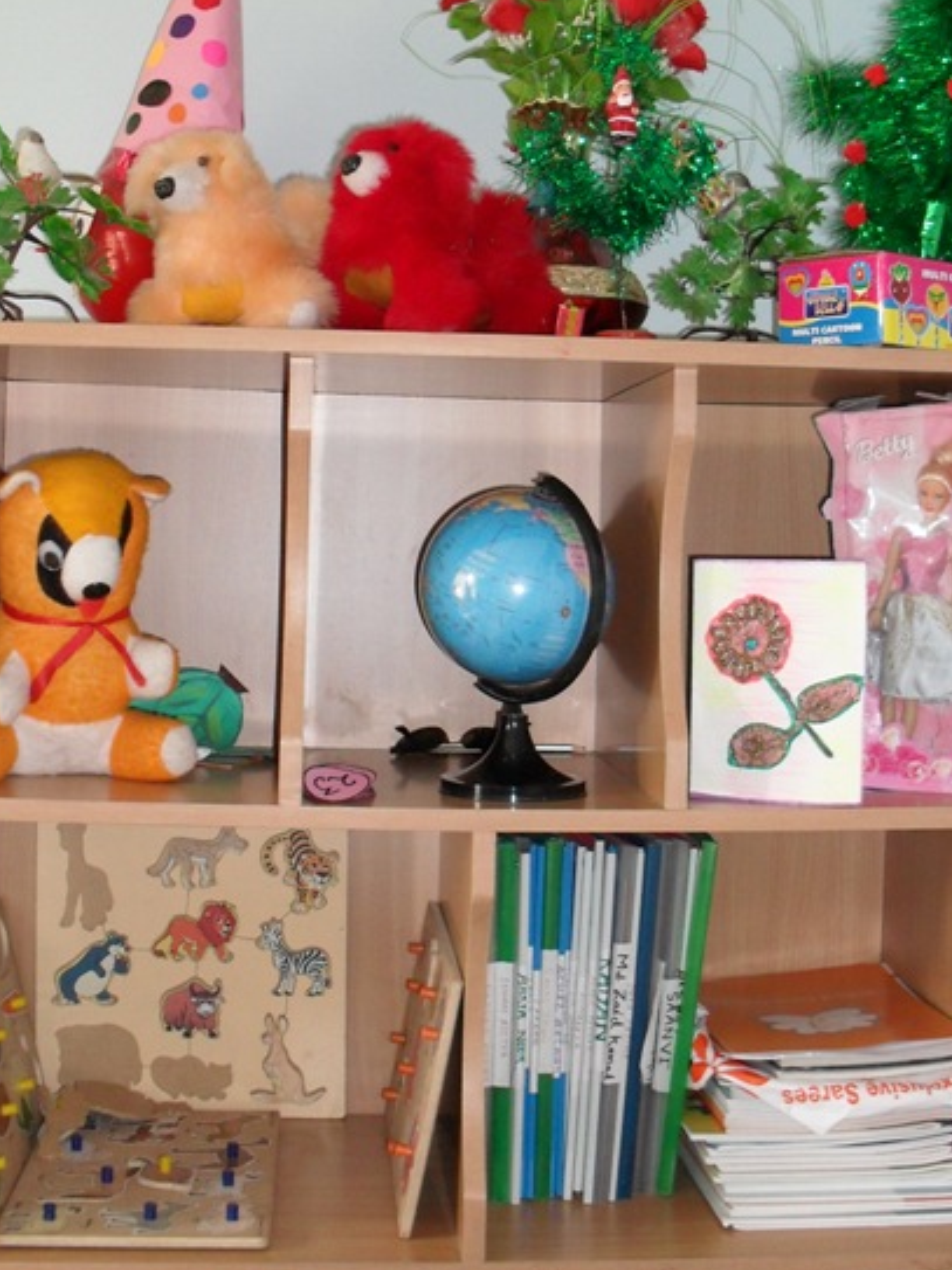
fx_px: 1797
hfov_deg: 29.7
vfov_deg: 38.8
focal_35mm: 49
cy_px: 515
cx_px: 483
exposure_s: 1/45
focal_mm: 6.3
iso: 200
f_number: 2.8
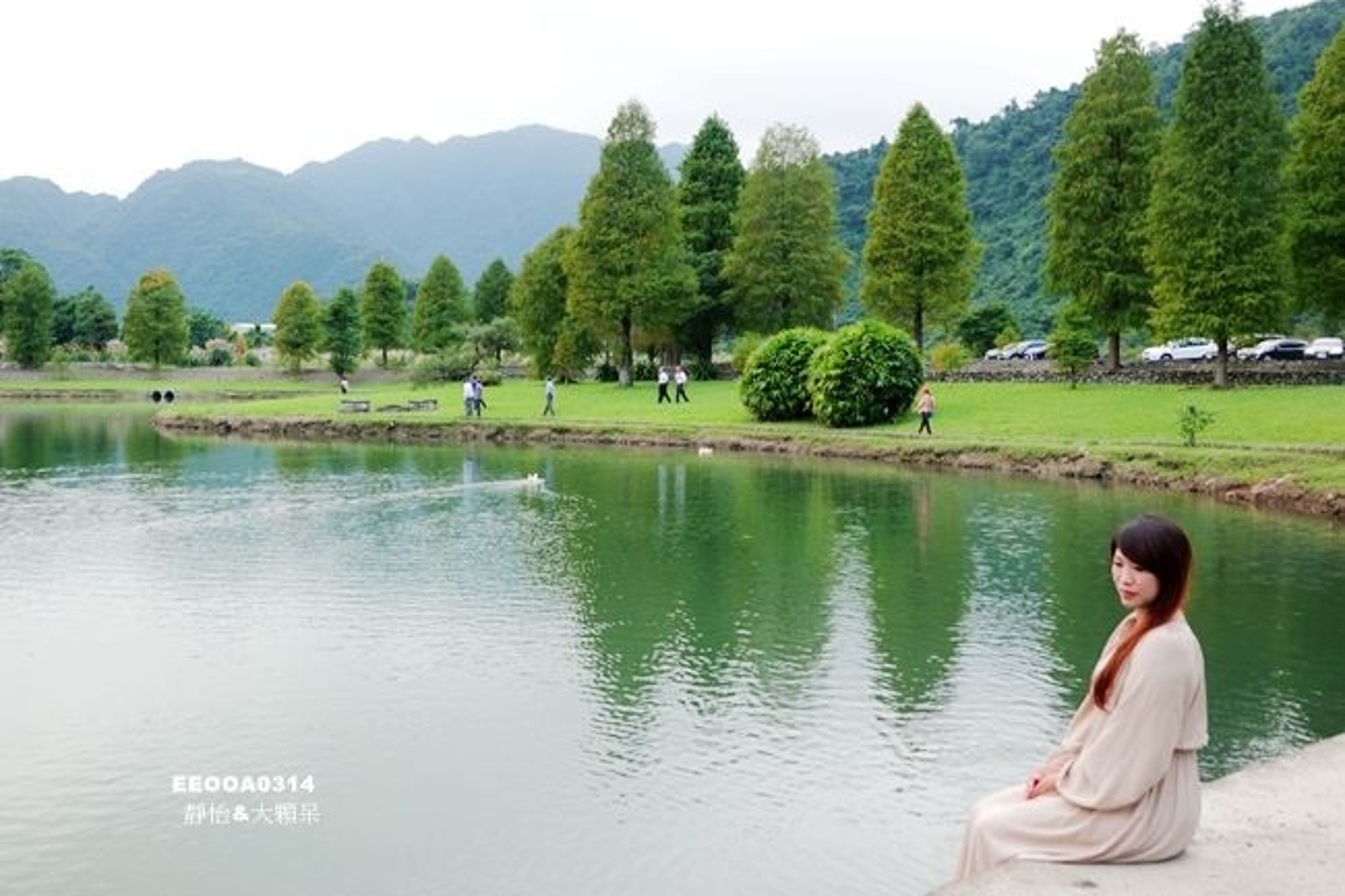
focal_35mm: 35
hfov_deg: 54.4
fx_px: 1307
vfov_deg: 37.8
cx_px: 672
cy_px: 448
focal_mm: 13.03
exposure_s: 1/60
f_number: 3.5
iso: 125
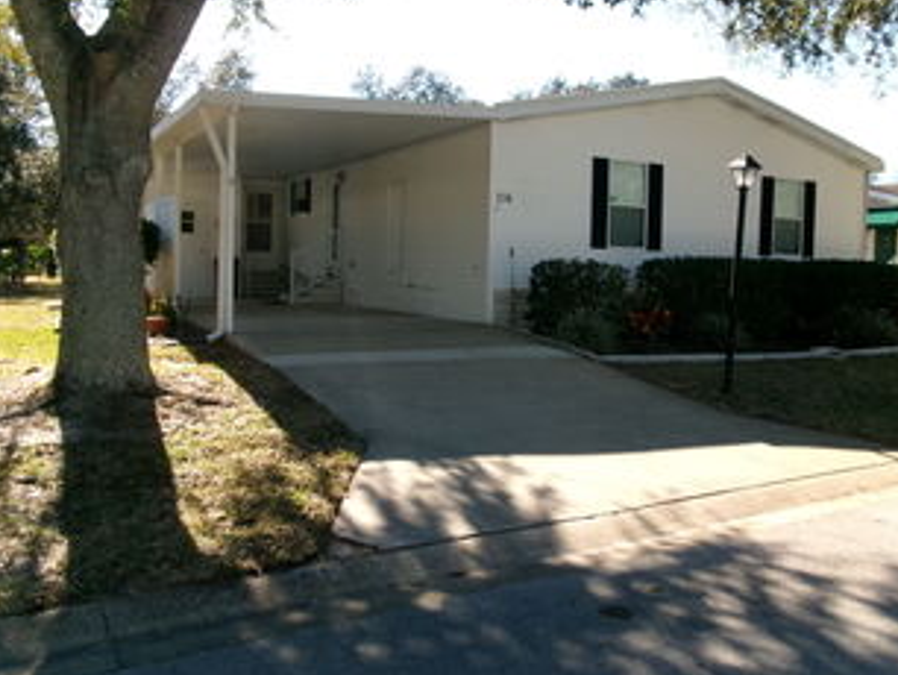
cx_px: 502
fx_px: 831
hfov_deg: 56.6
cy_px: 298
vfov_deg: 44.1
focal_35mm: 32
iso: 100
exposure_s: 1/40
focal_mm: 5.1
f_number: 10.8
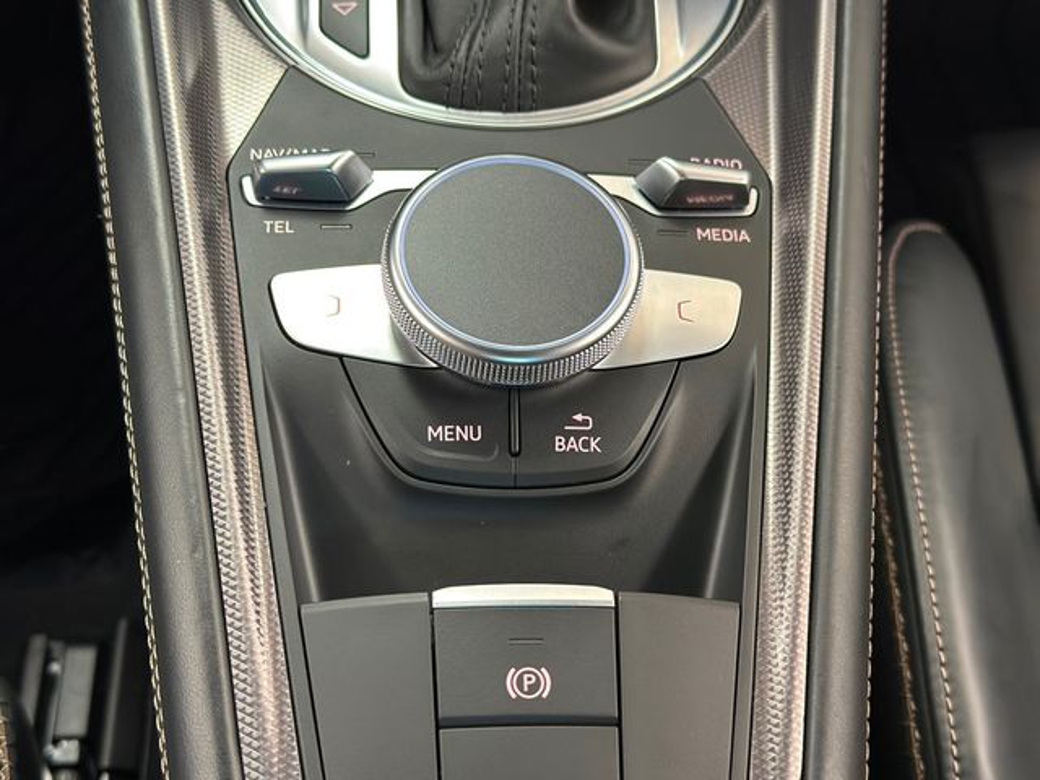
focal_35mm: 48
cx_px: 520
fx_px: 1442
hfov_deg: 39.7
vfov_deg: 30.3
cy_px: 390
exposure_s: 1/40
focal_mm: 6.86
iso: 250
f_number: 1.78
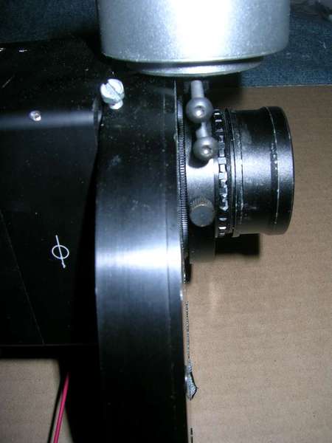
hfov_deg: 40.7
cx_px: 166
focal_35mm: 35
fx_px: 448
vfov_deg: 52.6
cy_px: 222
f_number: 4.8
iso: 50
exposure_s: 1/60.1
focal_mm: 5.4
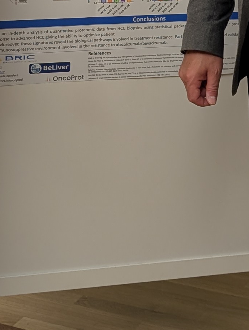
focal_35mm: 107
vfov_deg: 17.3
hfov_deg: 13.8
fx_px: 1024
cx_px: 177
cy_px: -86
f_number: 1.68
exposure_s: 1/25
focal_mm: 6.9
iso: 78
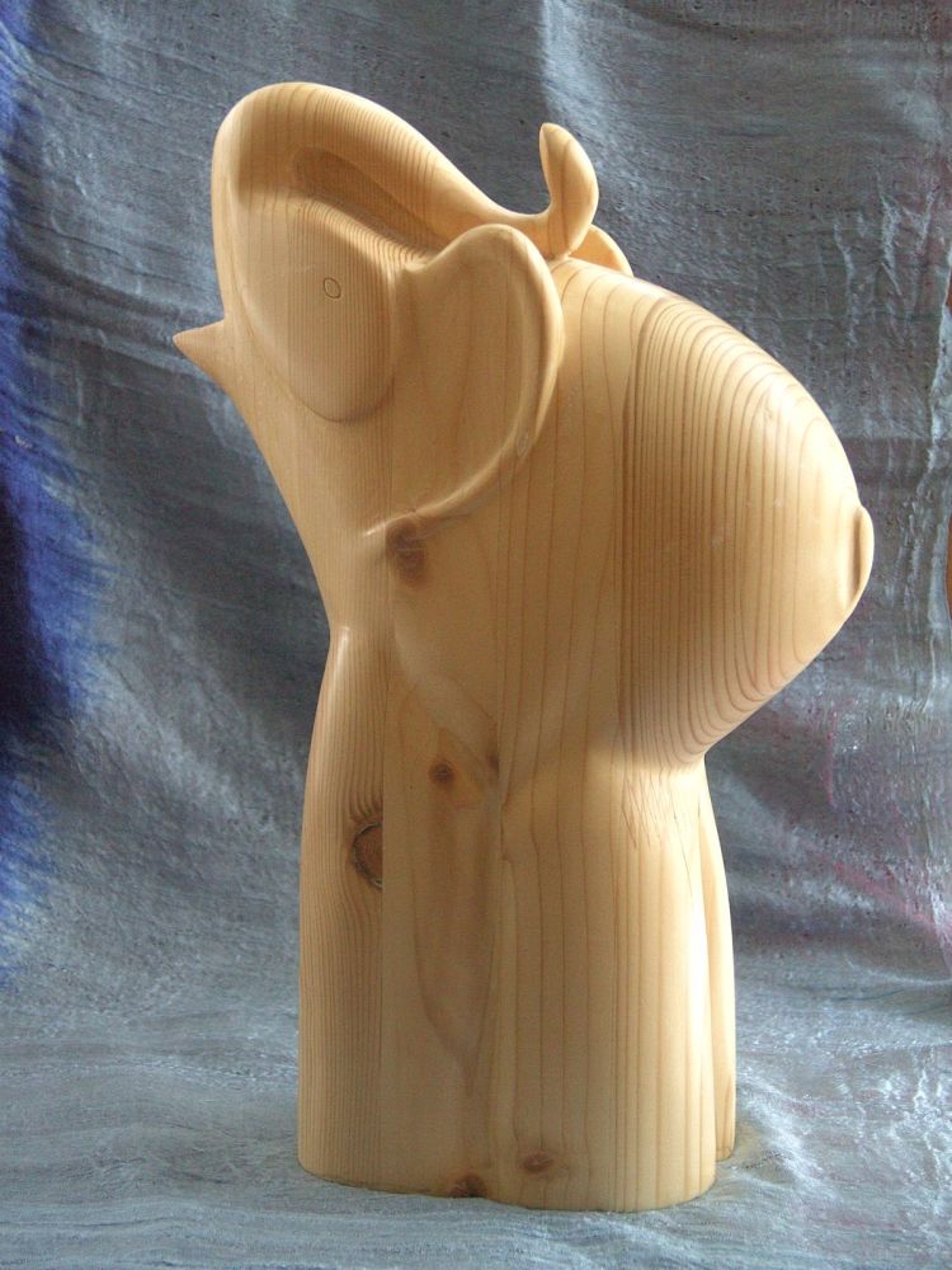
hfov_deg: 13.2
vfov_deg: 17.6
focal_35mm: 112
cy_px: 635
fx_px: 4107
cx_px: 476
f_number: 4
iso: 200
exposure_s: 1/6.25
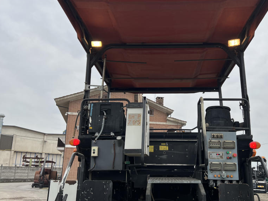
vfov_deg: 41.8
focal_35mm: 34
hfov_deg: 53.8
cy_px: 107
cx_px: 153
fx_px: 263
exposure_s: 1/718
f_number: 1.5
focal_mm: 5.7
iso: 50
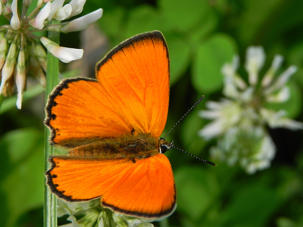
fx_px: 919
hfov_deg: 18.7
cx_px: 152
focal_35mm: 105
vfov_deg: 14.1
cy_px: 114
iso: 160
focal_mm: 18.8
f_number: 5
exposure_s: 1/594
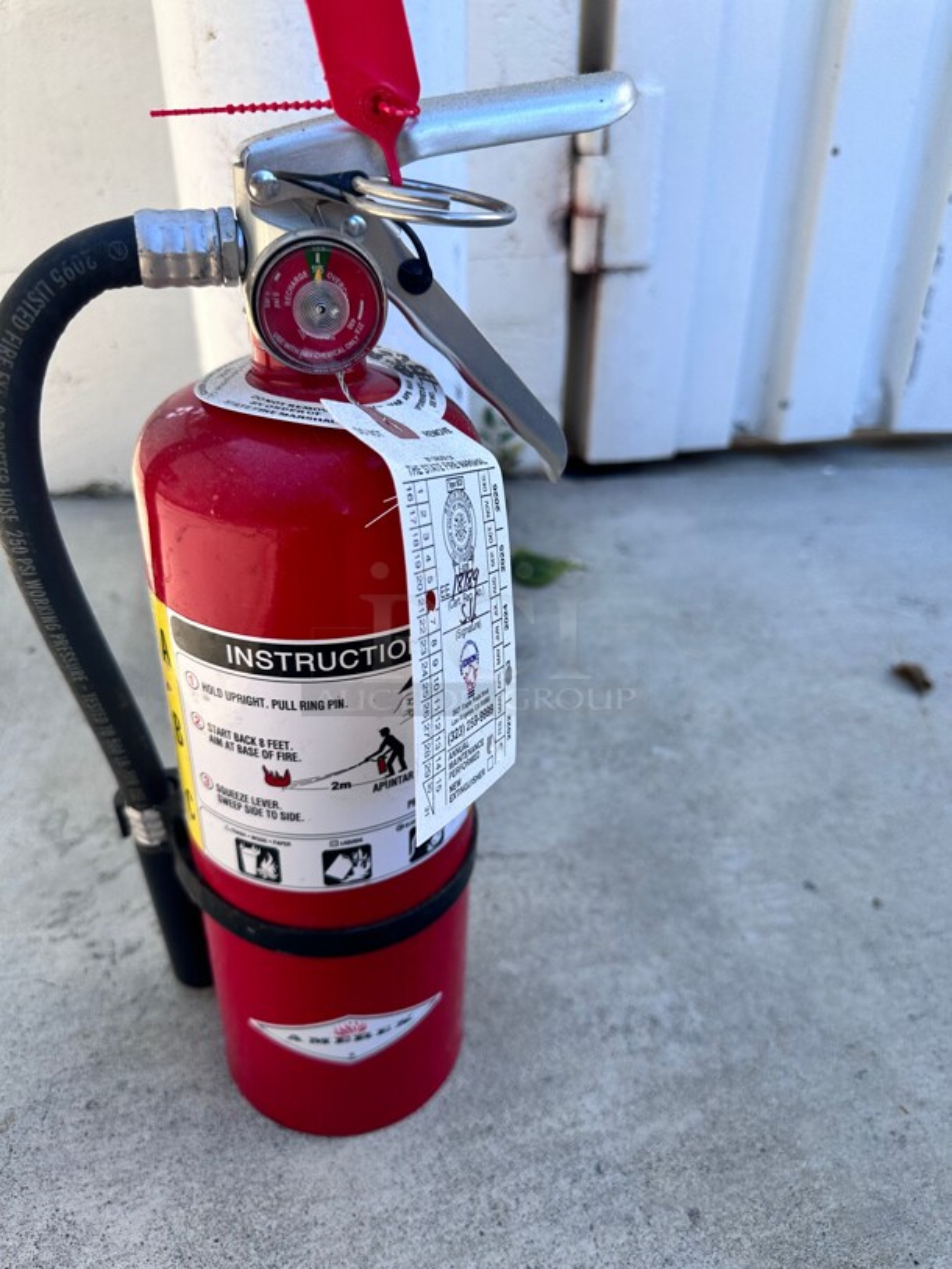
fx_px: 880
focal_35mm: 24
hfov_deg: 56.8
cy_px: 634
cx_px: 476
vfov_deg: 71.6
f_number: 1.78
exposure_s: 1/604
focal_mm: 6.86
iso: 80
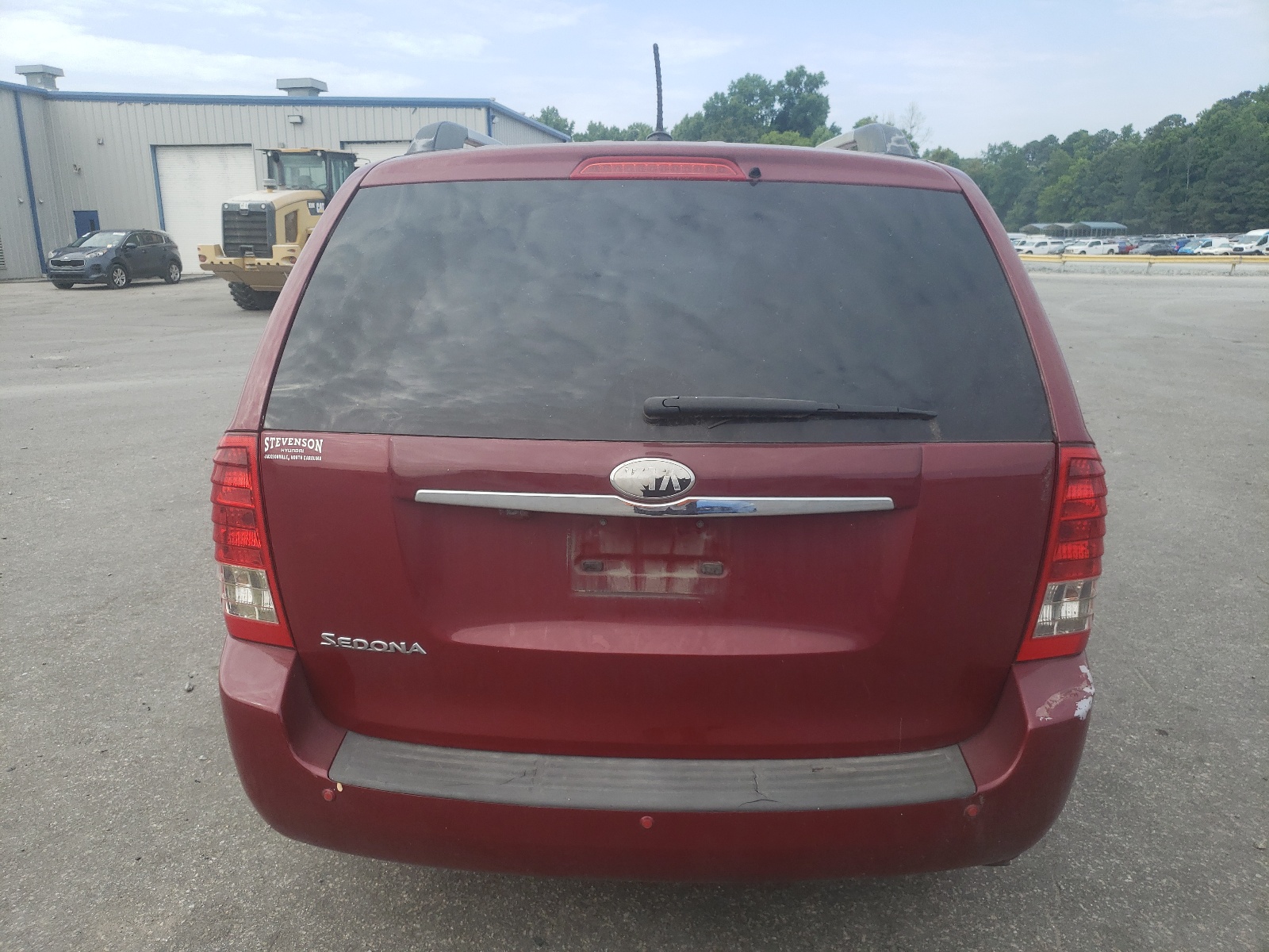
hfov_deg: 67.3
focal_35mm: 26
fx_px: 953
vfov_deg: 53.1
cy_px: 476
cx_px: 634
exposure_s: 1/1111
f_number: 1.5
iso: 50
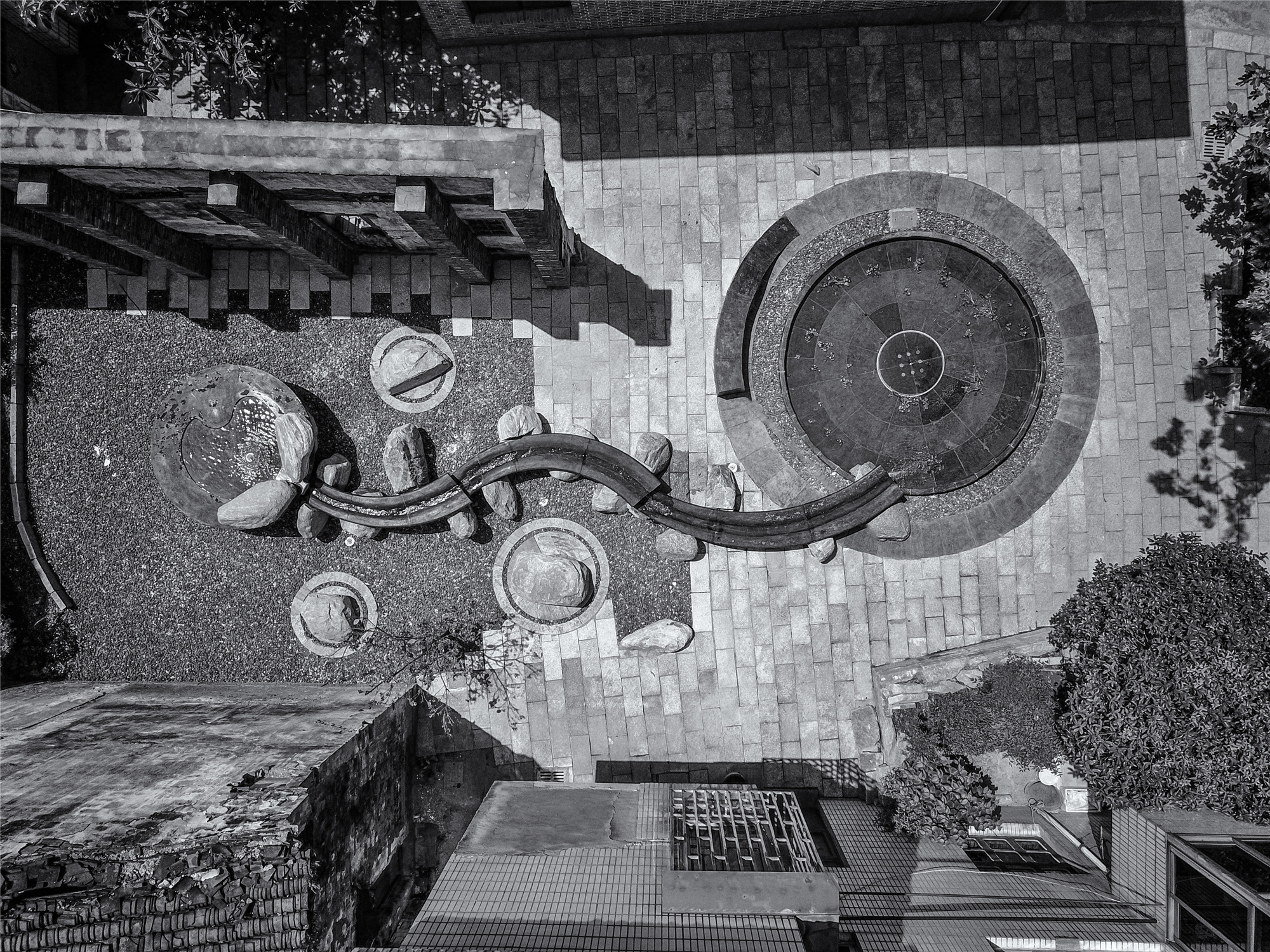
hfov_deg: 67.3
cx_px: 635
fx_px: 954
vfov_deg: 53.1
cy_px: 476
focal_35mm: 26
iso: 100
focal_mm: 4.73
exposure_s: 1/2336
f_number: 2.2
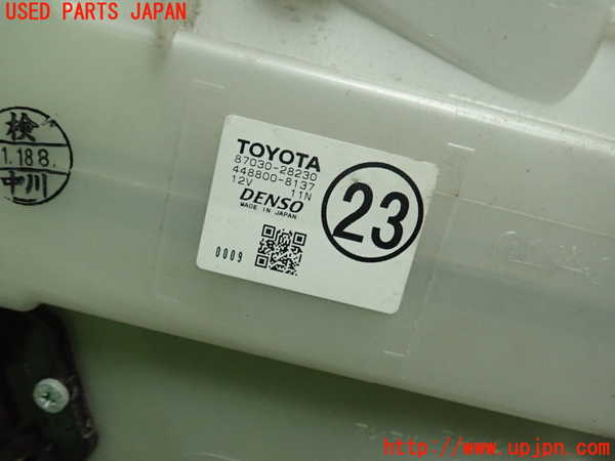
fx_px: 533
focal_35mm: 30
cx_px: 308
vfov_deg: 46.8
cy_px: 230
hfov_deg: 60.0
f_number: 2.3
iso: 800
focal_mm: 5.5
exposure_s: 1/50
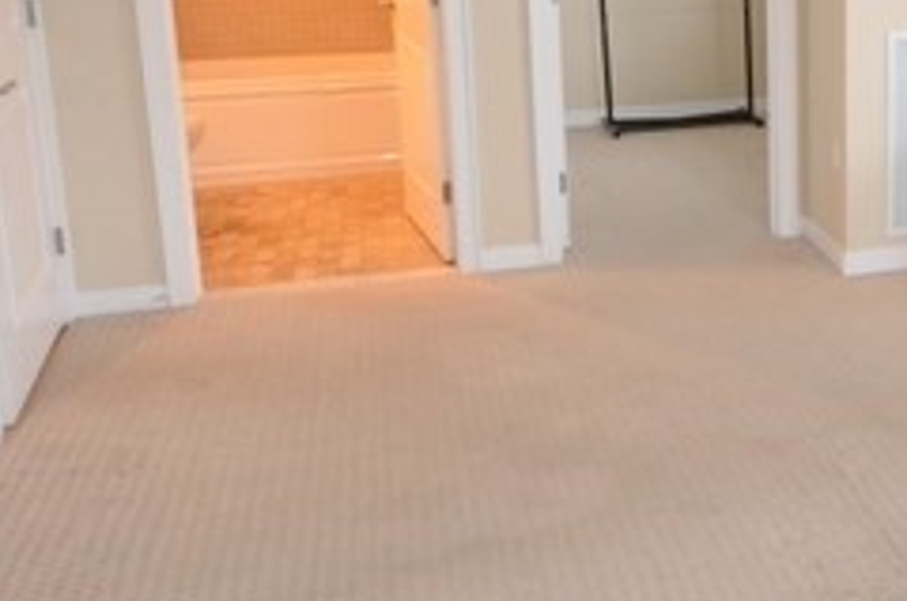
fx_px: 1257
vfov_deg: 26.1
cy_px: 79
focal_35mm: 50
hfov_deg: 34.6
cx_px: 983
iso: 1250
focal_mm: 10
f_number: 3.5
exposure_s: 1/60
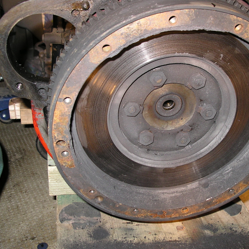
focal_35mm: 44
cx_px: 147
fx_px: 358
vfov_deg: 38.3
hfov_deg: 38.2
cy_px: 125
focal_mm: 7.8
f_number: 2.8
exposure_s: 1/40
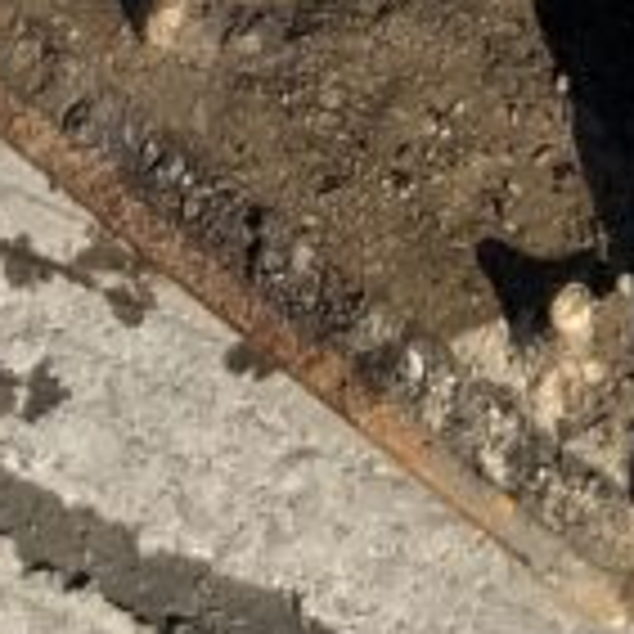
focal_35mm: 186
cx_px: 373
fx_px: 3854
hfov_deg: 9.4
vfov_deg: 8.6
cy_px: -872
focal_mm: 3
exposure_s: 1/1730
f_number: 1.8
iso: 16
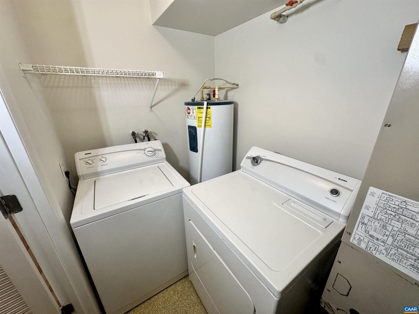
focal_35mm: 14
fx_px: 169
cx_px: 210
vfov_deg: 85.7
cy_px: 157
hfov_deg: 102.1
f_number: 2.2
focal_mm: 2.22
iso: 125
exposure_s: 1/120
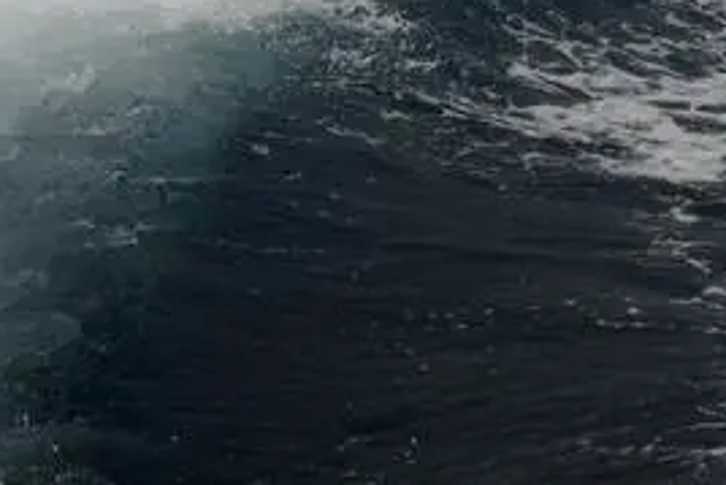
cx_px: 759
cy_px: -264
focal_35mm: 76
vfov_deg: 16.3
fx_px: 1533
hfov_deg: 25.1
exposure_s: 1/1250
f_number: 4.5
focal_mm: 24
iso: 100
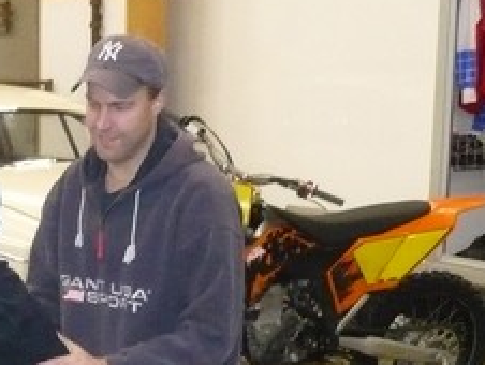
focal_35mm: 112
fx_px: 1571
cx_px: -114
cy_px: 365
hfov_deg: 16.7
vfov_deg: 13.1
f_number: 2.9
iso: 640
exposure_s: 1/30
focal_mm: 6
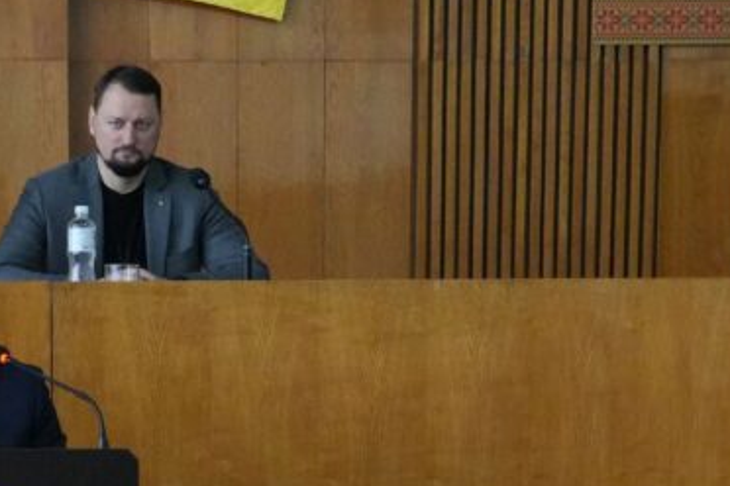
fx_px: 2514
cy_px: 580
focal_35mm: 124
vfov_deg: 10.9
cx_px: 26
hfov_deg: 16.2
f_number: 8
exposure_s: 1/25
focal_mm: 30
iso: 6400
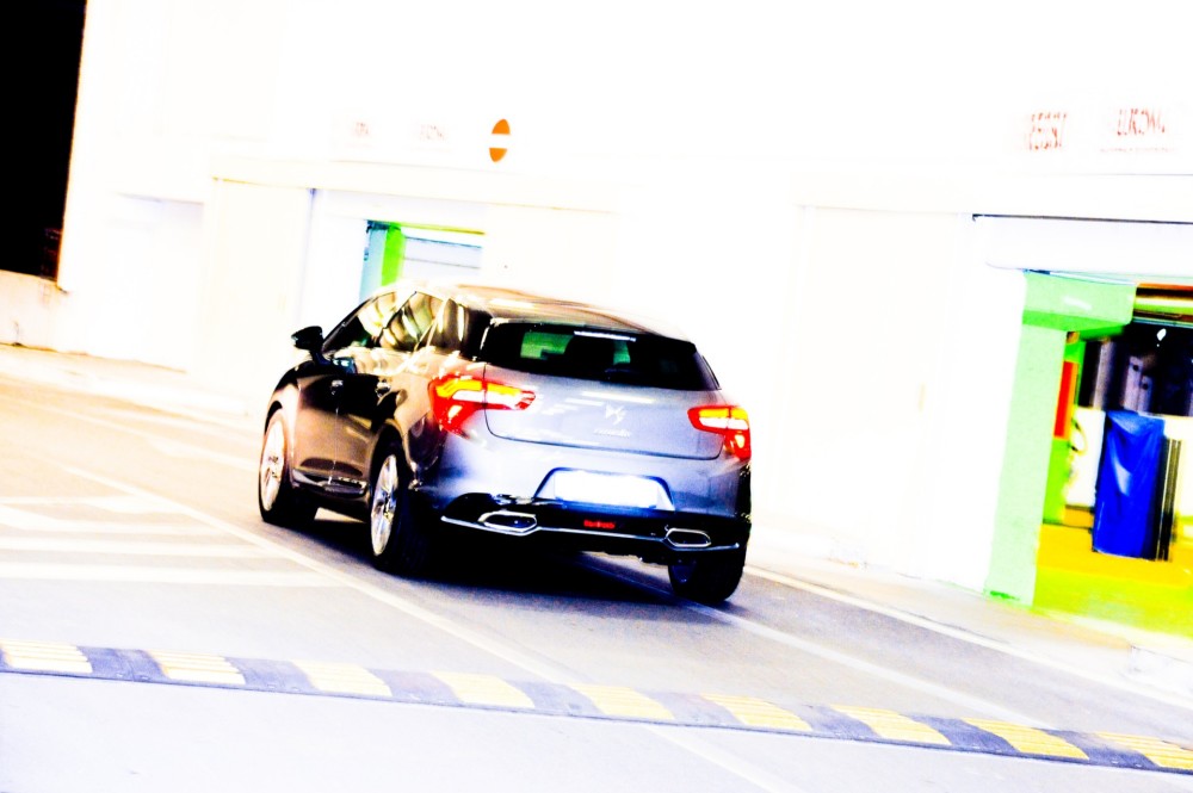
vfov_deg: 11.4
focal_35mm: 120
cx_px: 596
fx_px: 3973
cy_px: 396
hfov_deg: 17.1
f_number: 8
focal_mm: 120
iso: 3200
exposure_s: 1/30
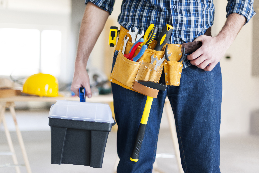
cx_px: 130
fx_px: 360
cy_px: 86
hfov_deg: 39.6
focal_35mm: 50
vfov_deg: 27.0
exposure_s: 1/80
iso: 100
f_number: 1.8
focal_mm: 50
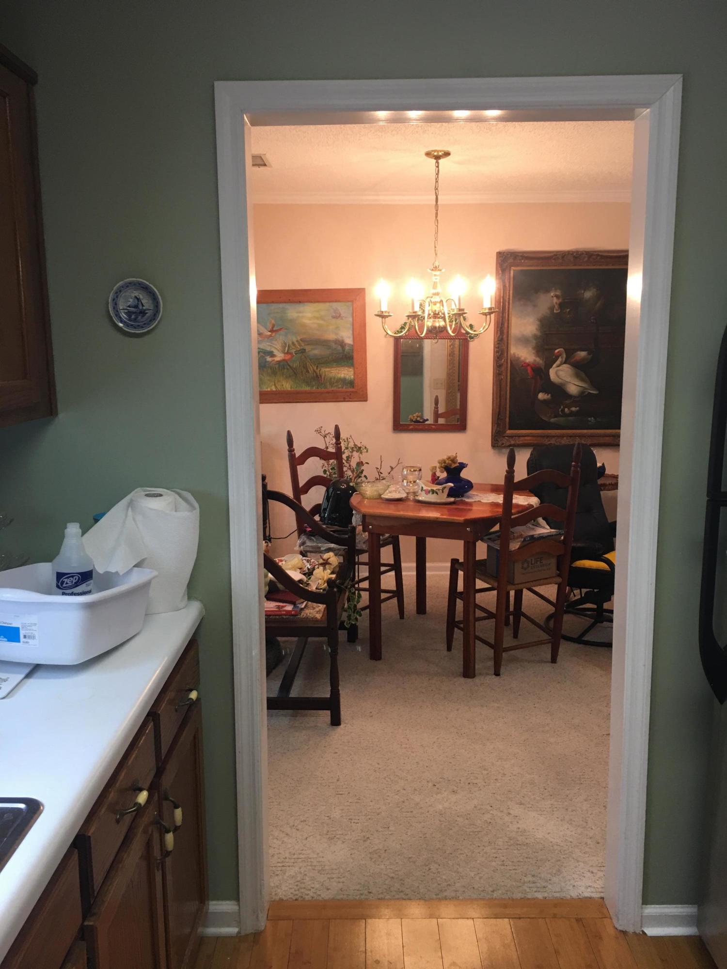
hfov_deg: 48.2
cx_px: 364
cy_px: 484
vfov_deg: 61.7
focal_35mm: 29
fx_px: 812
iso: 32
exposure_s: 1/15
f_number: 2.2
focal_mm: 4.15
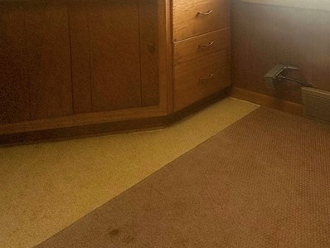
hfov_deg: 43.7
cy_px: -37
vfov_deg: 33.5
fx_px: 343
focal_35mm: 36
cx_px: 332
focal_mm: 2.22
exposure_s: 1/290
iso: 40
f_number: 2.2
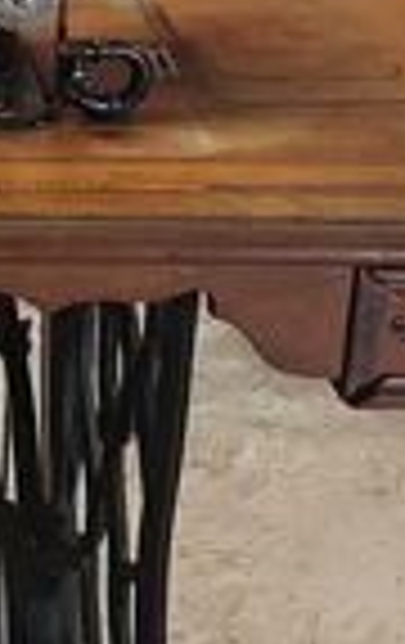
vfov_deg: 14.5
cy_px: 0
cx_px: -252
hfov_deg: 9.0
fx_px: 2495
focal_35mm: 142
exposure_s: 1/50
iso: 400
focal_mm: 4.6
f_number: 1.8
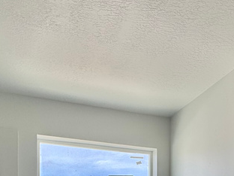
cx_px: 143
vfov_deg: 26.1
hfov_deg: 41.0
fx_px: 311
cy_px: 238
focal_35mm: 46
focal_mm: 2.22
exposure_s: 1/325
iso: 40
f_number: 2.2
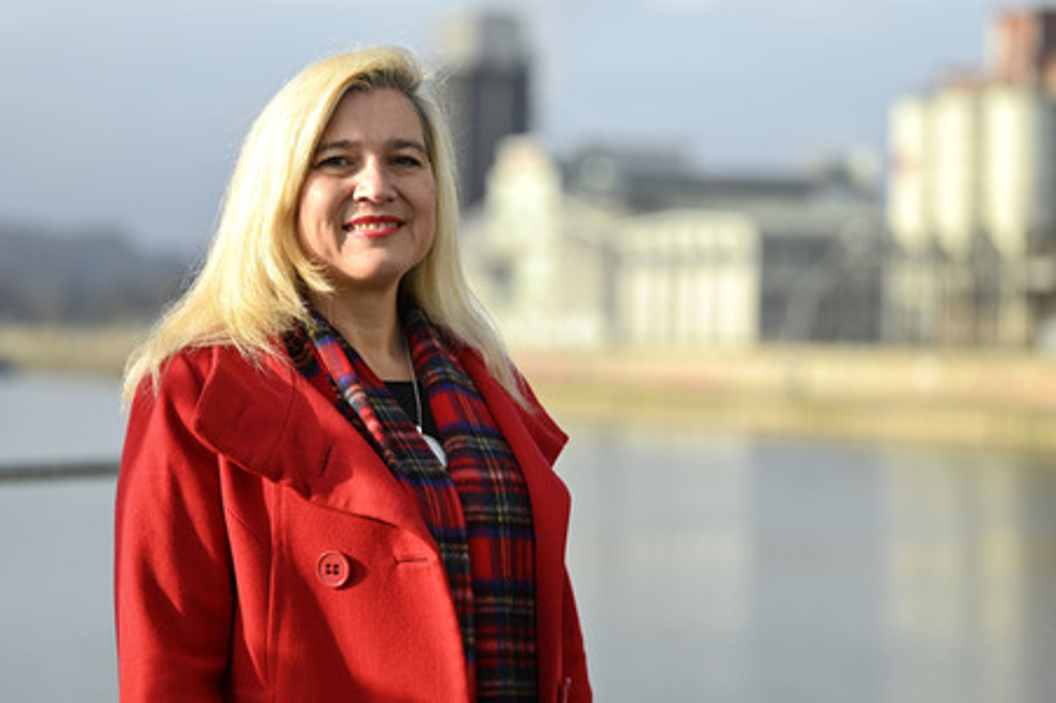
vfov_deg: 14.1
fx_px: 2843
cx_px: 528
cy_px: 352
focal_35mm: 97
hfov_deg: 21.0
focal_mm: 97
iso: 50
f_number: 2.8
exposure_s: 1/640
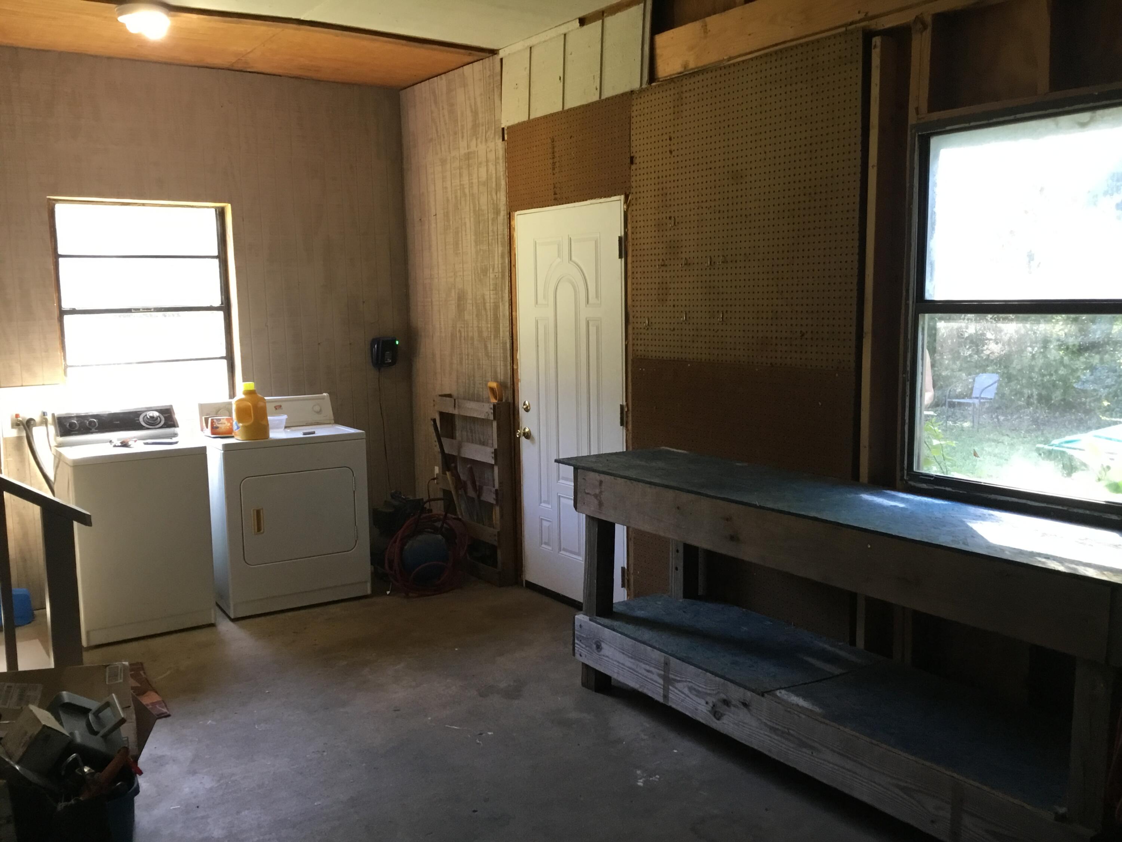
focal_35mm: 31
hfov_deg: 58.4
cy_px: 421
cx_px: 561
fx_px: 1005
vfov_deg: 45.4
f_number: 2.4
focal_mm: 3.3
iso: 100
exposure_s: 1/30
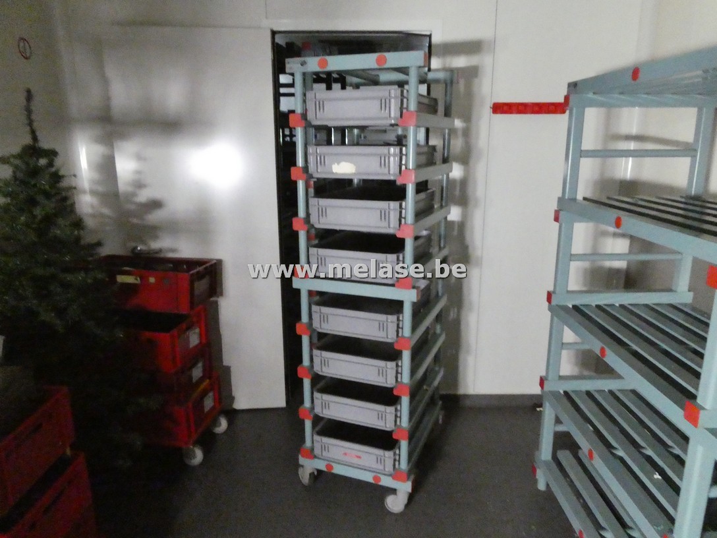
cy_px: 269
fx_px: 497
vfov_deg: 56.8
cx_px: 358
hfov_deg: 71.6
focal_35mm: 24
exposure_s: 1/100
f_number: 3.3
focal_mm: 4.3
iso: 3200
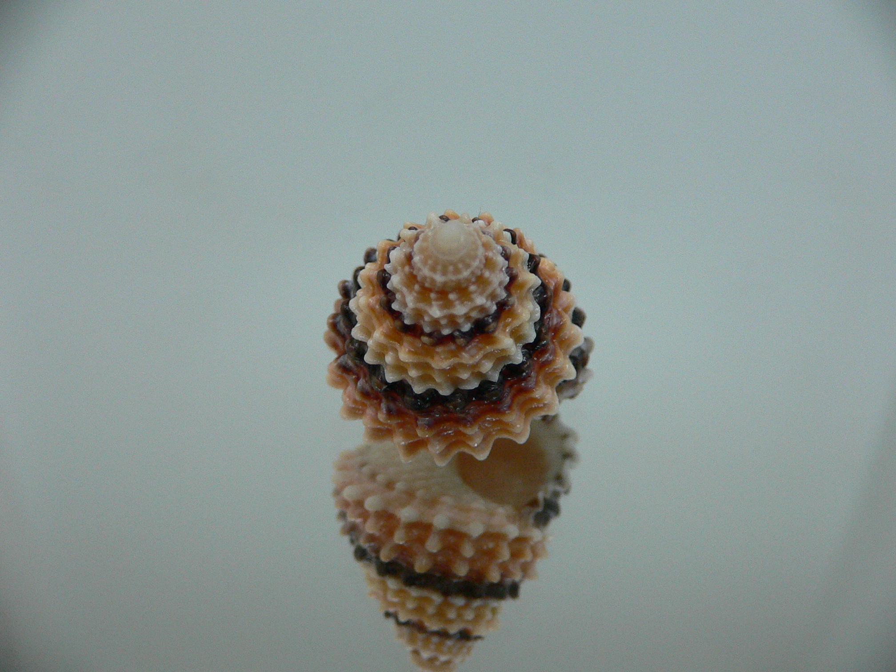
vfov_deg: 40.7
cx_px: 448
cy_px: 336
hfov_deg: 52.6
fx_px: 906
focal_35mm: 35
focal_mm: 4.6
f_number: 2.8
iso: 200
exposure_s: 1/60
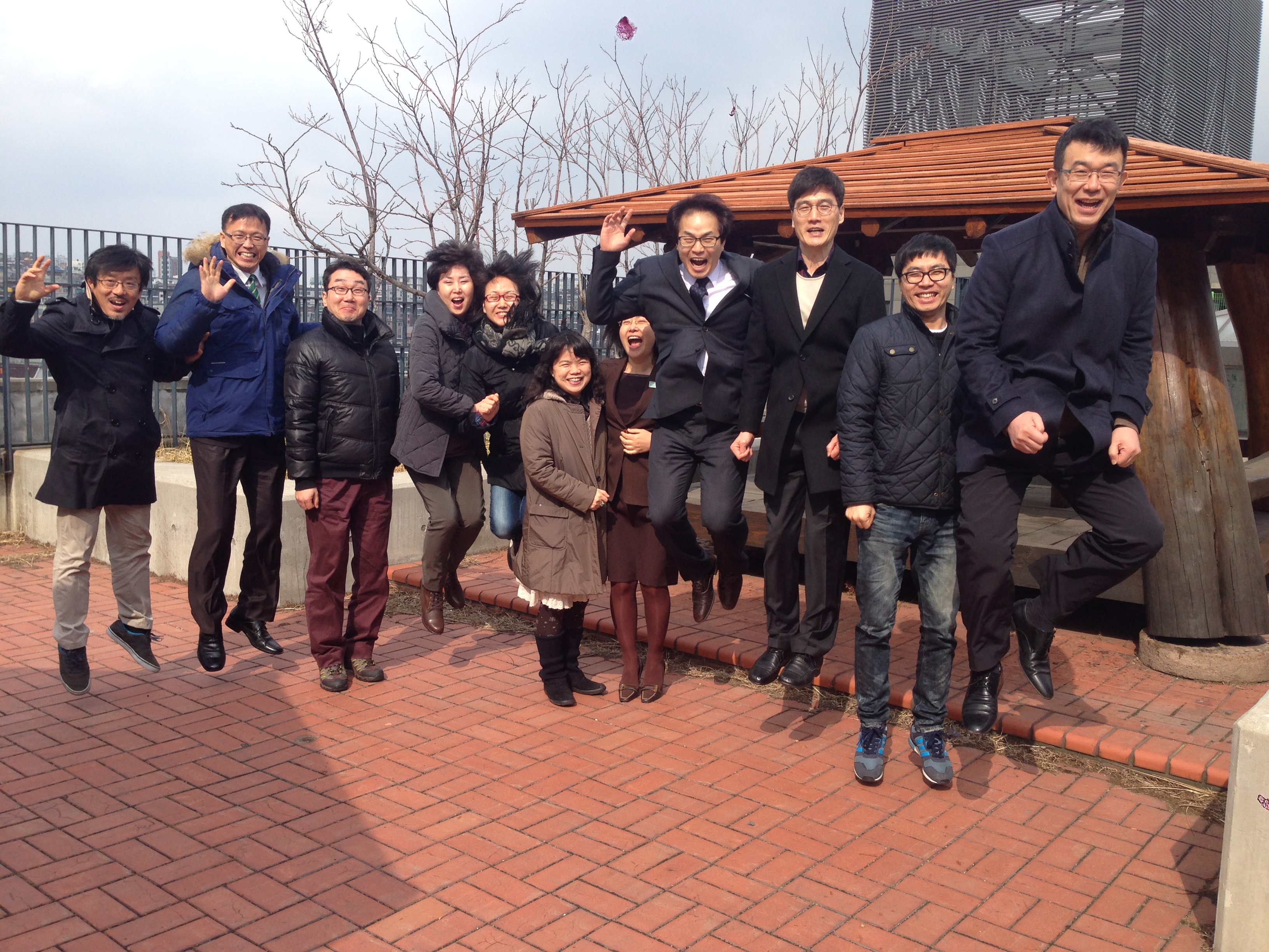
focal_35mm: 33
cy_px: 476
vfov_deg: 42.9
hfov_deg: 55.4
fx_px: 1210
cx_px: 634
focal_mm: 4.12
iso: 50
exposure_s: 1/821
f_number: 2.4
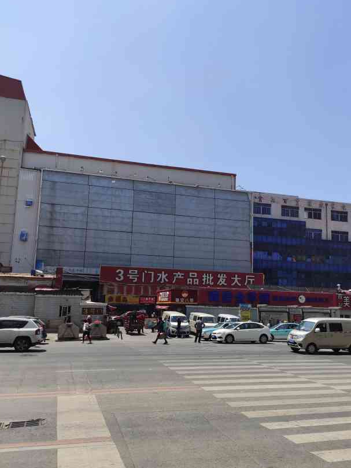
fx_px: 405
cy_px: 247
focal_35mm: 30
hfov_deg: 46.7
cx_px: 193
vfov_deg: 59.9
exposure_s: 1/2500
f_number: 1.75
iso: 112
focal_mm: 4.77
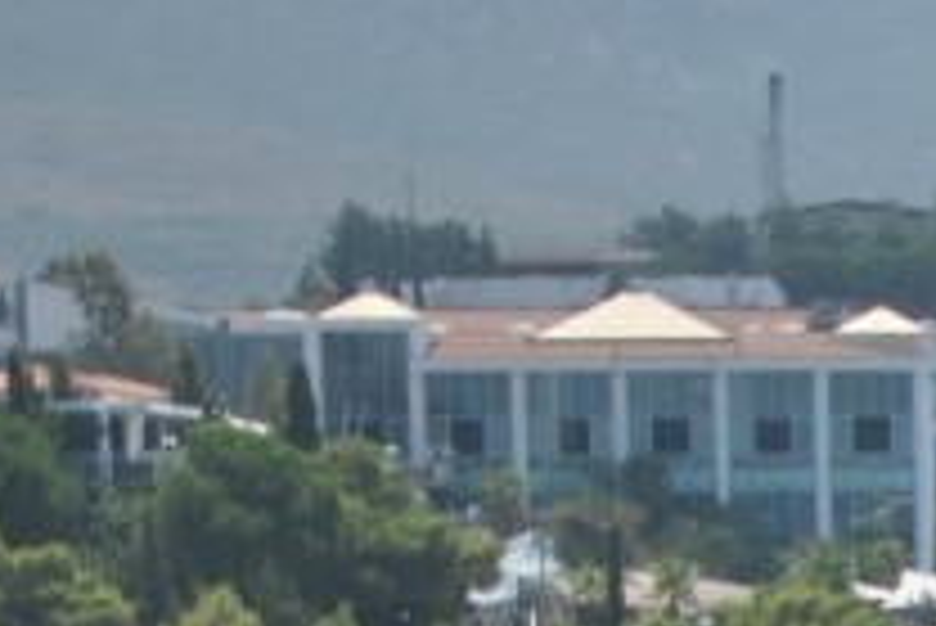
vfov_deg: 6.7
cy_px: 1207
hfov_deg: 9.6
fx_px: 5177
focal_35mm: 199
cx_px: 1910
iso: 100
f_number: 8
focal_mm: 24
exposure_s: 1/250
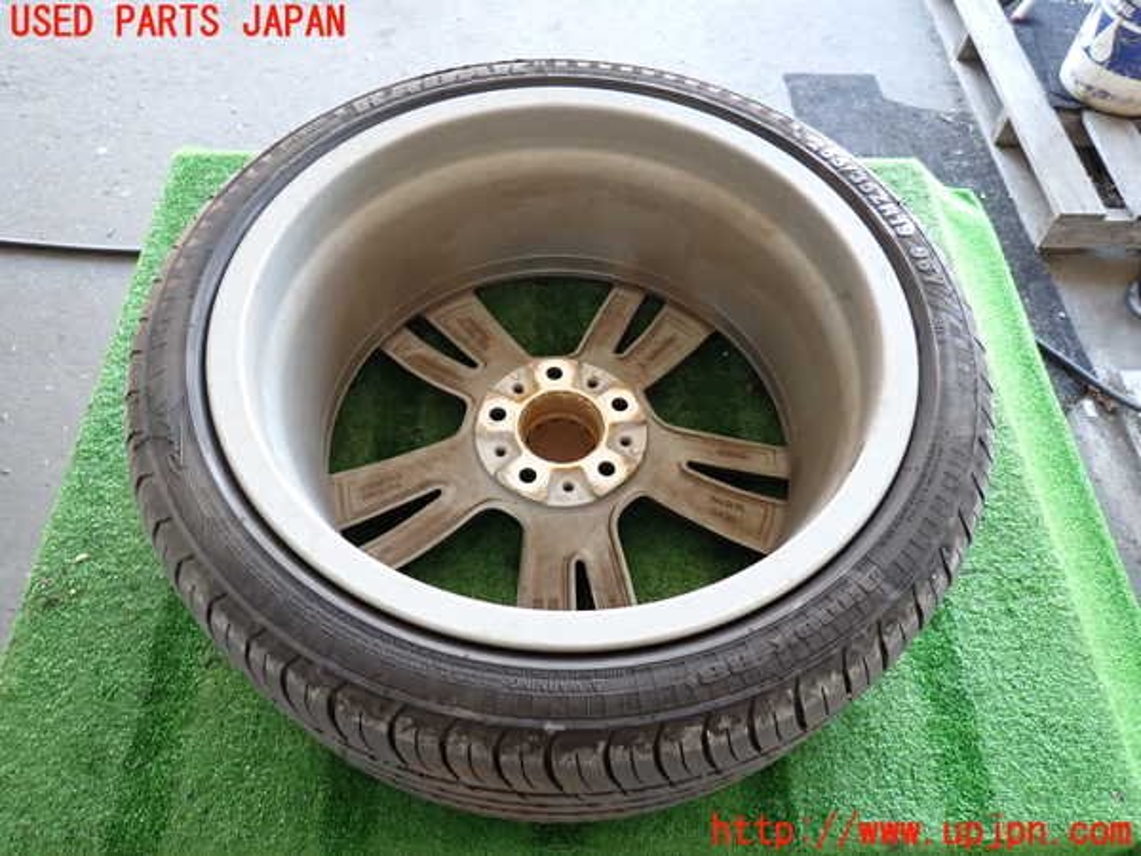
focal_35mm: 25
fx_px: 824
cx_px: 570
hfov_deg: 69.4
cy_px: 428
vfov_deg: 54.9
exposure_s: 1/30
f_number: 2
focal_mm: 4.5
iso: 250
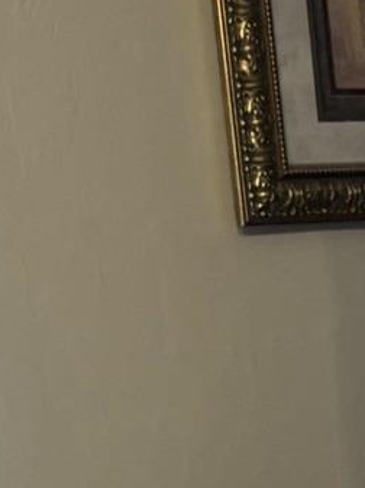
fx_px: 2507
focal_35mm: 178
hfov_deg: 7.9
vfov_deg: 10.4
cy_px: 908
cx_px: 747
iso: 64
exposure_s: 1/60
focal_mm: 5.96
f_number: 1.6
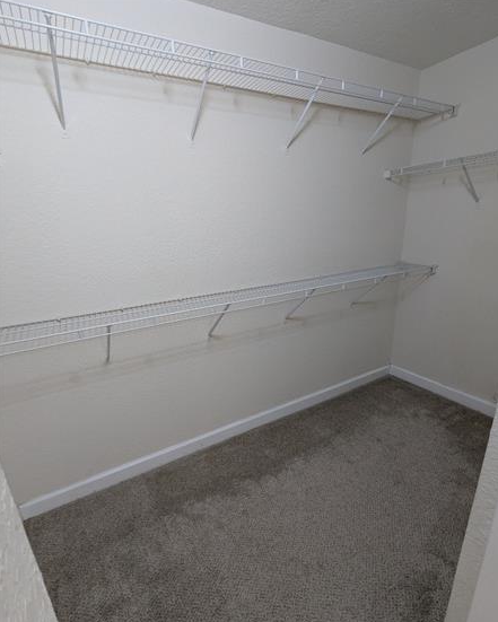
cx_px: 251
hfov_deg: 77.0
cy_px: 333
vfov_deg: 89.5
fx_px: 313
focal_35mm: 17
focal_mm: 2.35
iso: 395
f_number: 2.2
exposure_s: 1/40
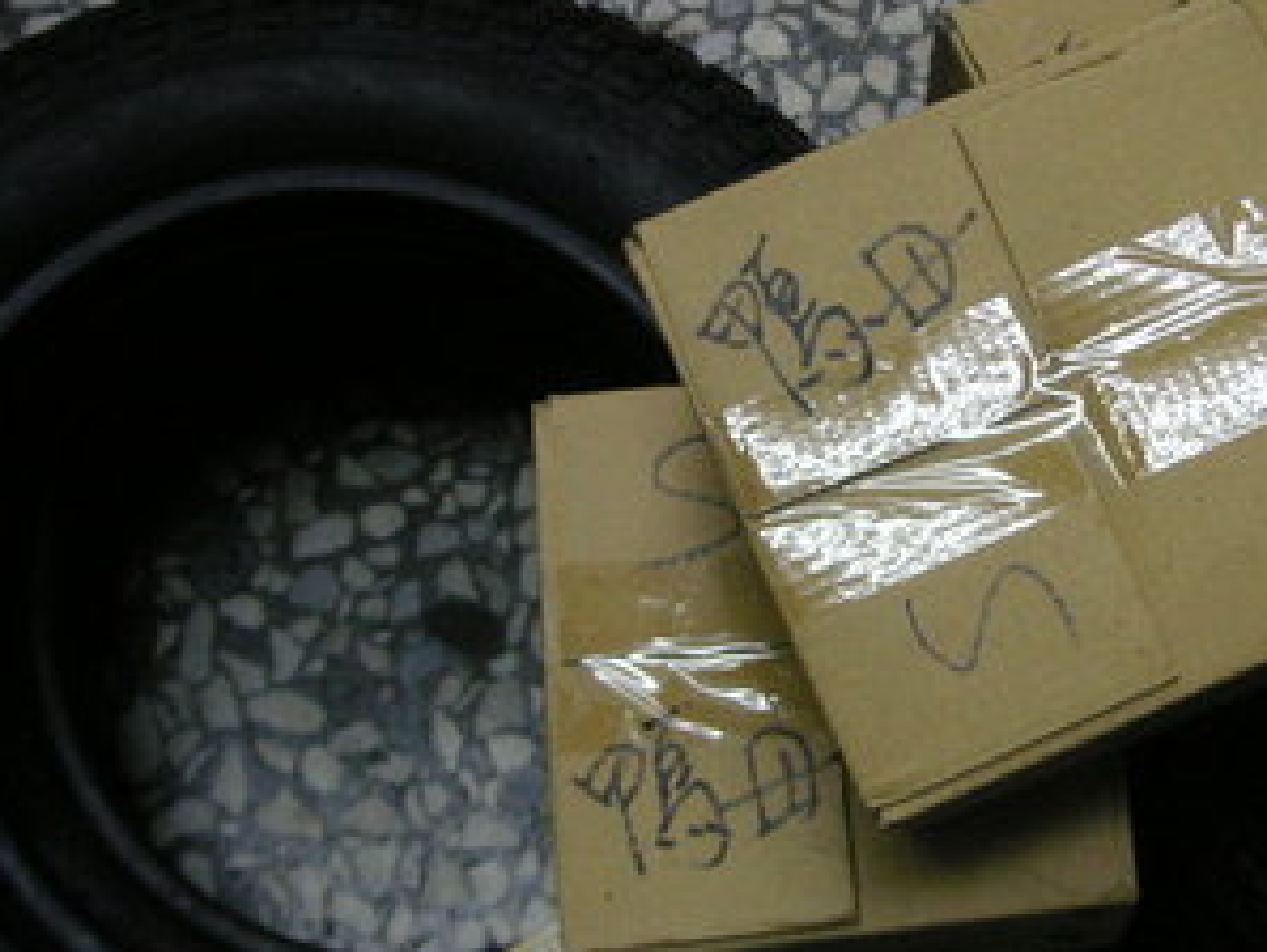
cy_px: 448
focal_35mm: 62
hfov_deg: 30.5
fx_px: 2271
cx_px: 982
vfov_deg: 23.7
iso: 125
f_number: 2.8
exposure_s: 1/45
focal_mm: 6.1
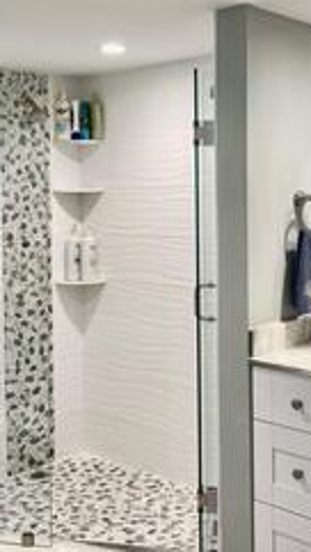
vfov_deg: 43.6
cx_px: 181
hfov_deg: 25.5
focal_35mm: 47
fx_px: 687
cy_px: 238
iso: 64
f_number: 1.8
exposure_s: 1/60
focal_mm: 4.25
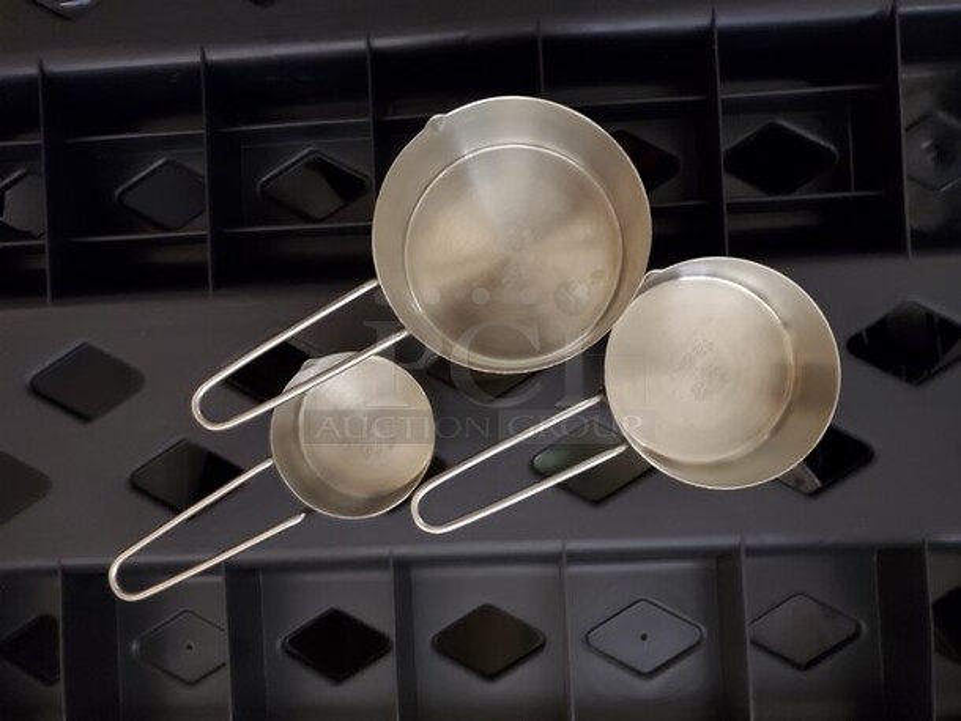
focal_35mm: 26
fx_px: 722
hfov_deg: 67.3
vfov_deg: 53.1
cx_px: 480
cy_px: 360
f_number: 1.5
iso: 640
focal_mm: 4.3
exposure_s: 1/10
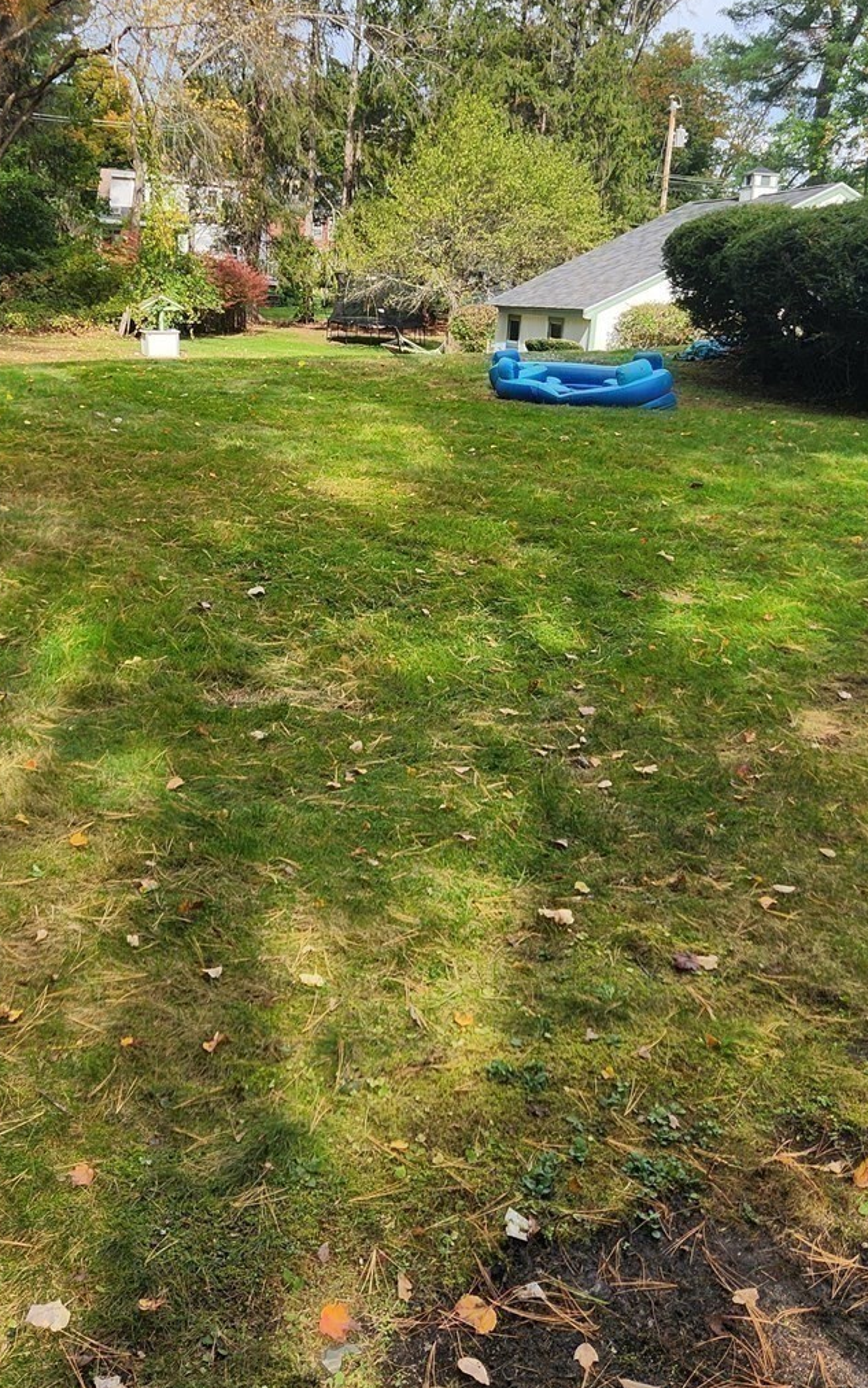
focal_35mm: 37
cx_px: 396
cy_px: 529
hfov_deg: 34.4
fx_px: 1400
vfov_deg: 52.2
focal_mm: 5.4
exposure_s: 1/957
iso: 20
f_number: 1.8
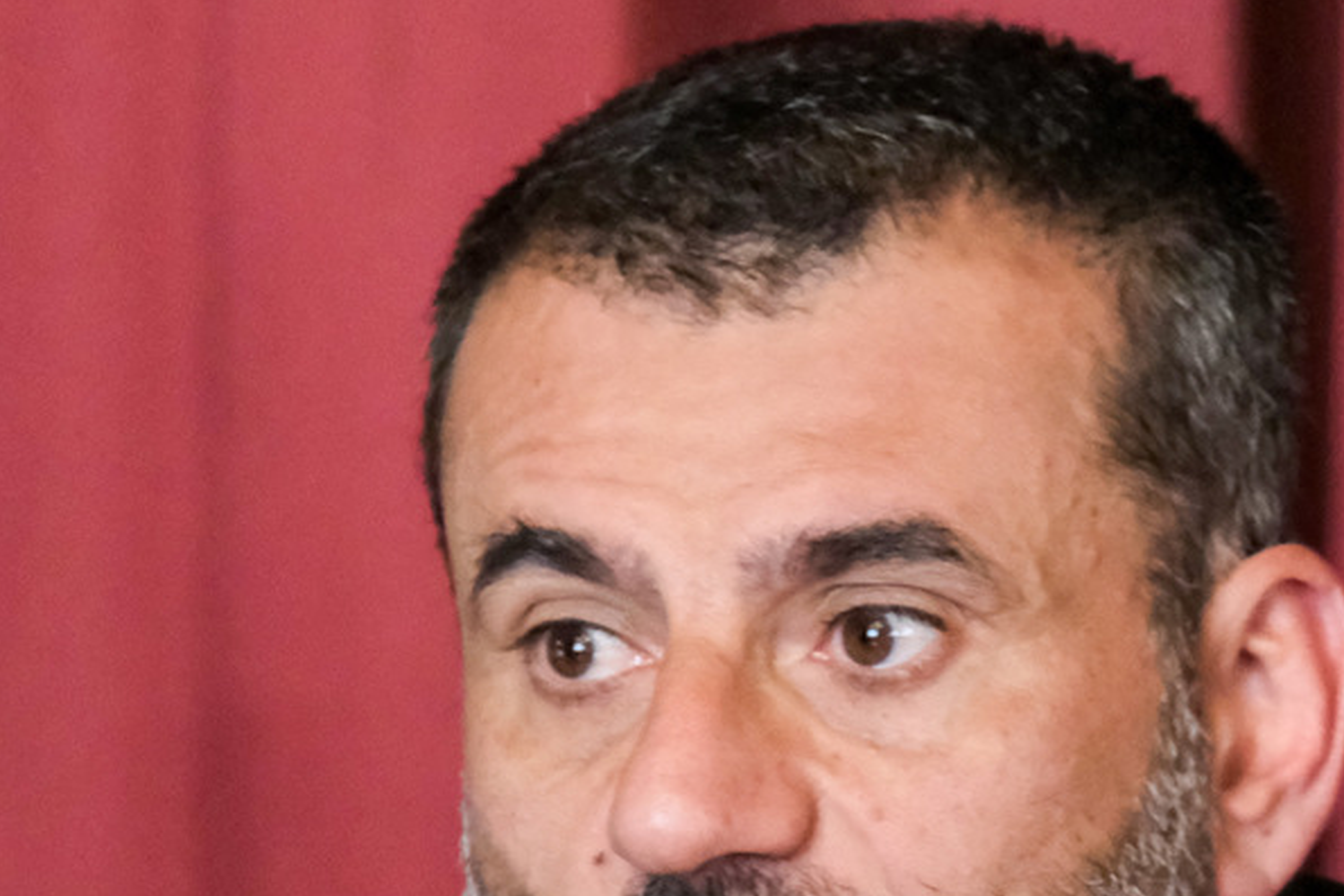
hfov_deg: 1.8
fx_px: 42605
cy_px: 1017
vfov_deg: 1.2
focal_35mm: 1141
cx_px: 786
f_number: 5.4
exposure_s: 1/125
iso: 6400
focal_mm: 323.2
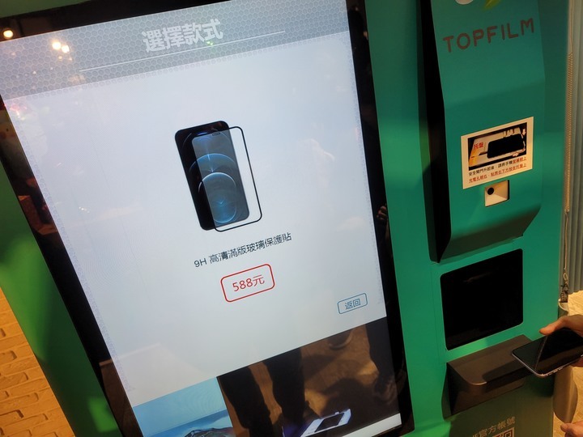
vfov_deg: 54.9
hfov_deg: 69.4
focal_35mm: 25
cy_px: 218
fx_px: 421
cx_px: 292
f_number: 1.8
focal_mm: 7
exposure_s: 1/119
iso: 125
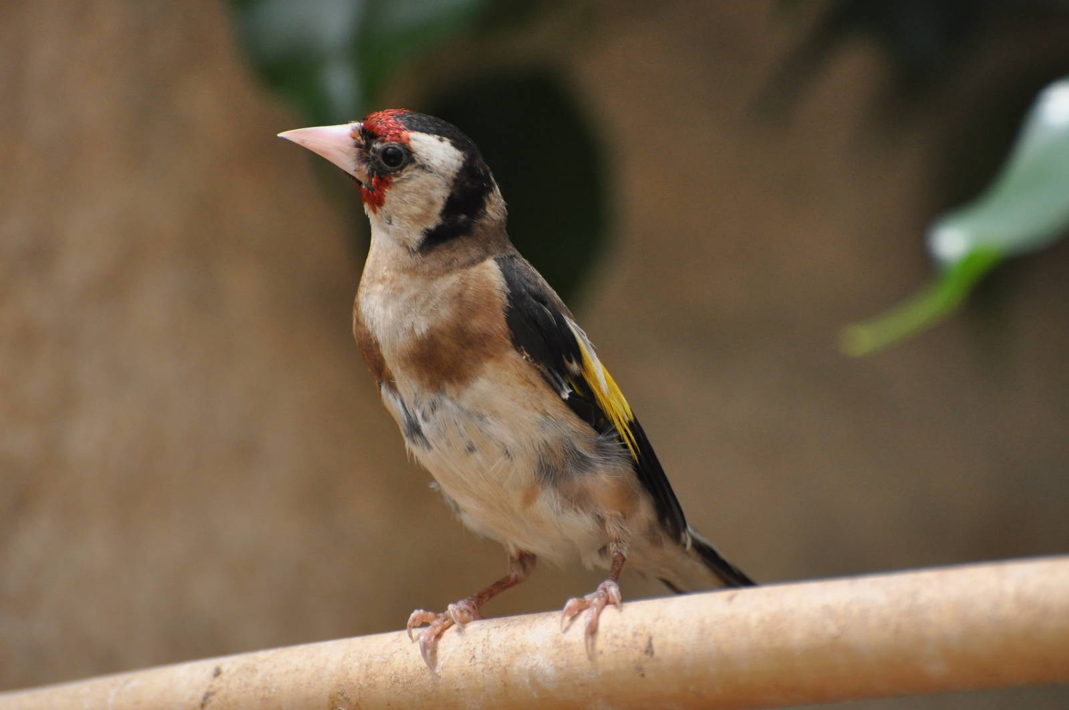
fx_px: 9343
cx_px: 534
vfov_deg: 4.4
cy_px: 355
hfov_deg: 6.5
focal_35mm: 315
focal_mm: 210
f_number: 5.3
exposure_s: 1/500
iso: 1250
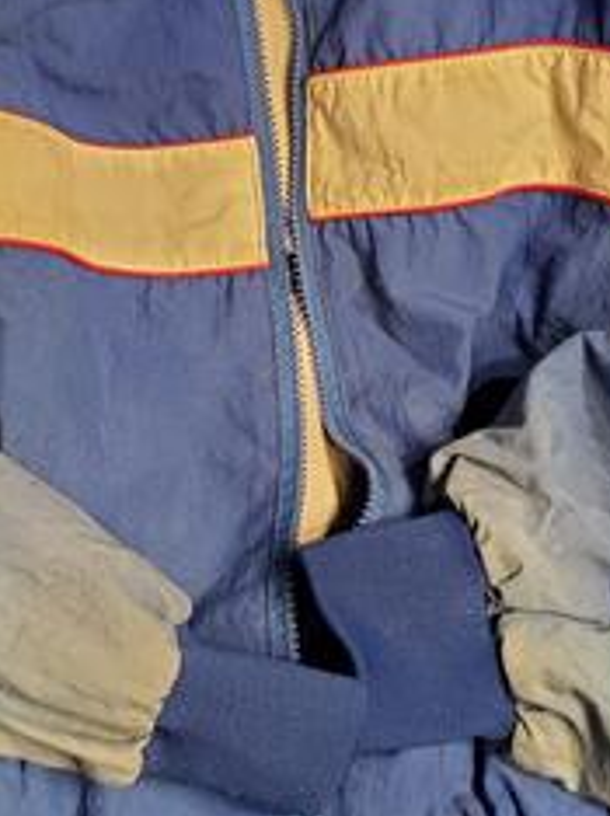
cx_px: 246
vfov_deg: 28.0
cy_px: 255
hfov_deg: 21.2
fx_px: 1624
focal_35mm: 69
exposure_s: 1/40
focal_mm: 4.3
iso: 250
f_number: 1.5
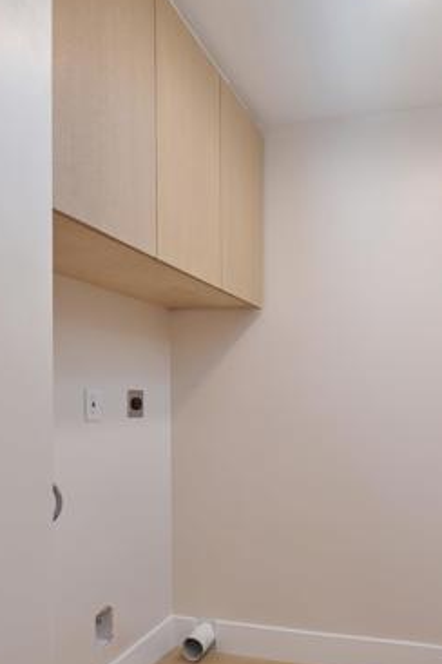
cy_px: 385
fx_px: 532
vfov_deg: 63.5
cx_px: 303
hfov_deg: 44.3
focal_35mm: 29
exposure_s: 1/40
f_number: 8
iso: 400
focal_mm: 16.5
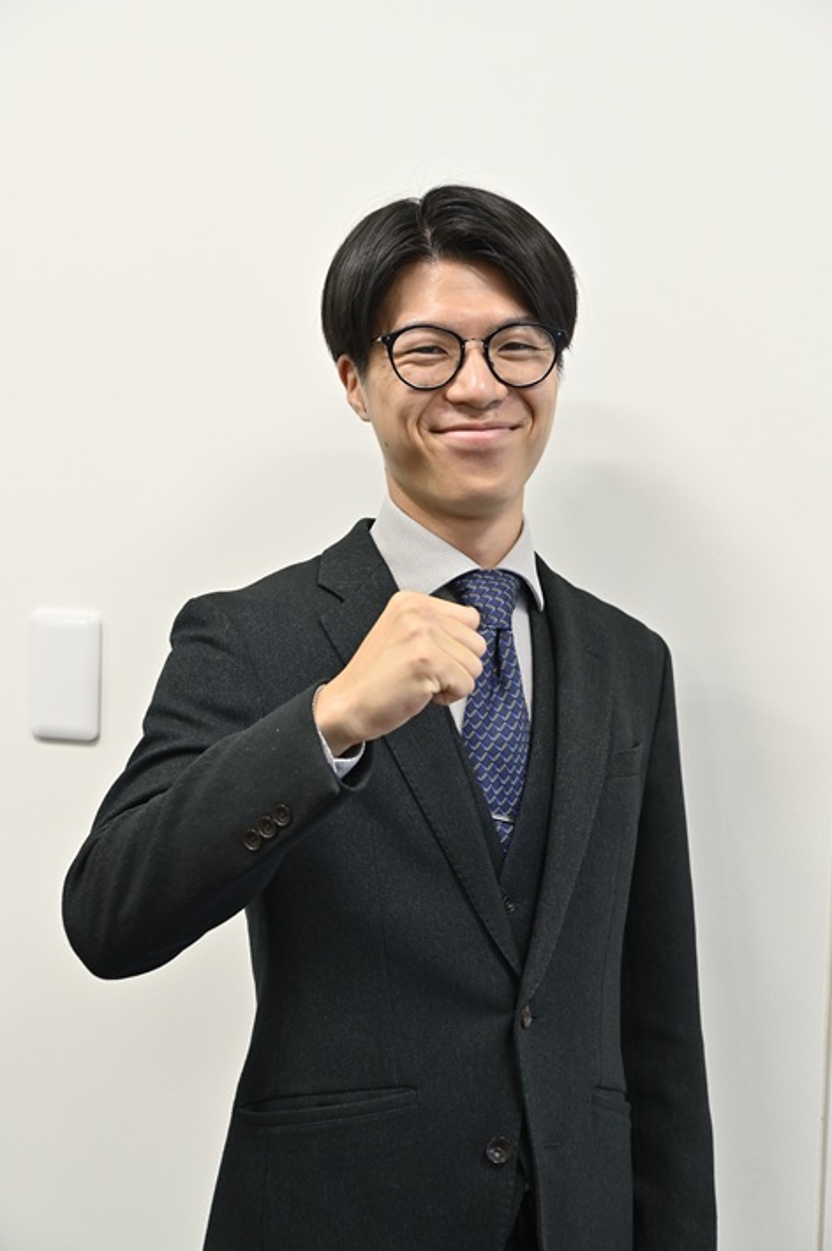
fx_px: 2223
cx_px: 416
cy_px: 626
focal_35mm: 64
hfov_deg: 21.2
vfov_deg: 31.4
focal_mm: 64
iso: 800
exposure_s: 1/90
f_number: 5.6
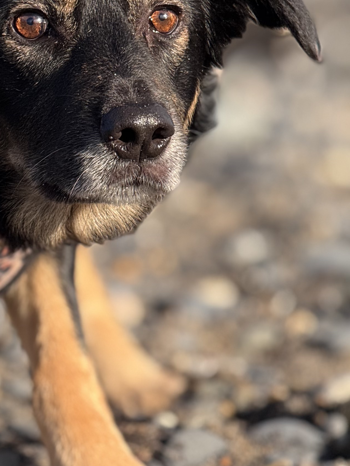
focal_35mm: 286
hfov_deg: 5.2
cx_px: -67
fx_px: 3856
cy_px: 150
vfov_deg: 6.9
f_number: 2.8
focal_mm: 15.66
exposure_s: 1/700
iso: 50
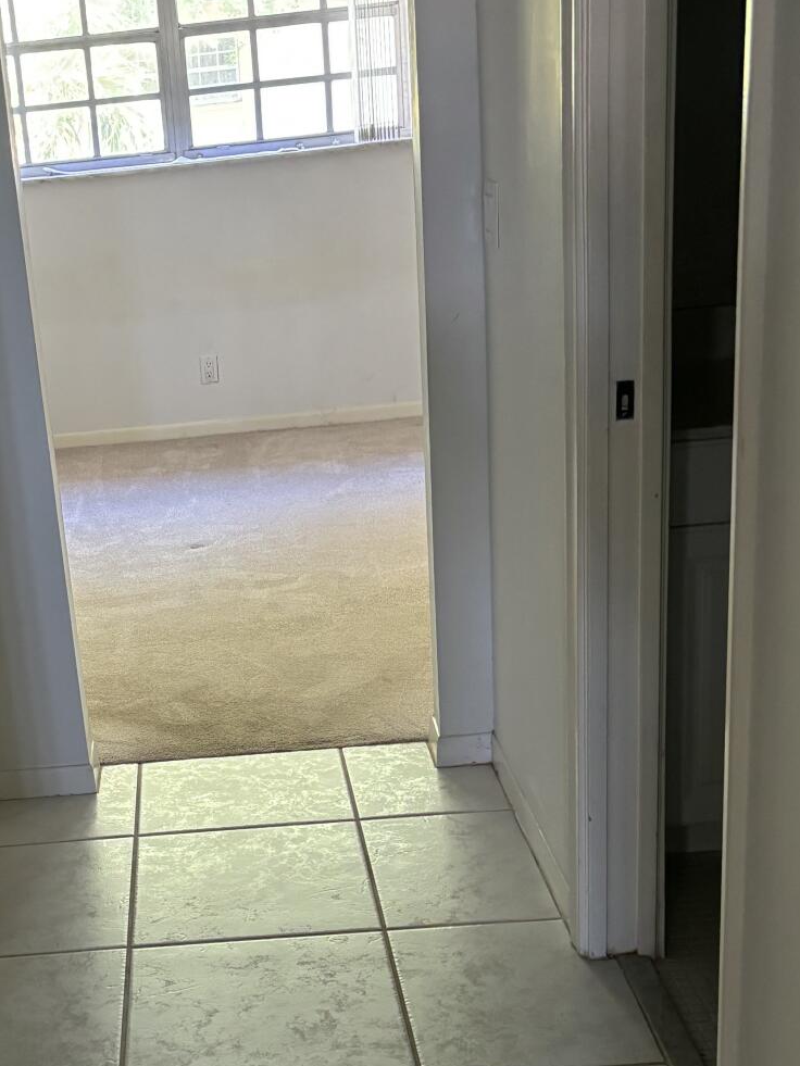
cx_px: 153
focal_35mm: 53
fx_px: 1633
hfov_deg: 27.0
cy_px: 717
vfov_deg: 35.8
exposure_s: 1/60
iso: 320
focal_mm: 5.96
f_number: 1.6
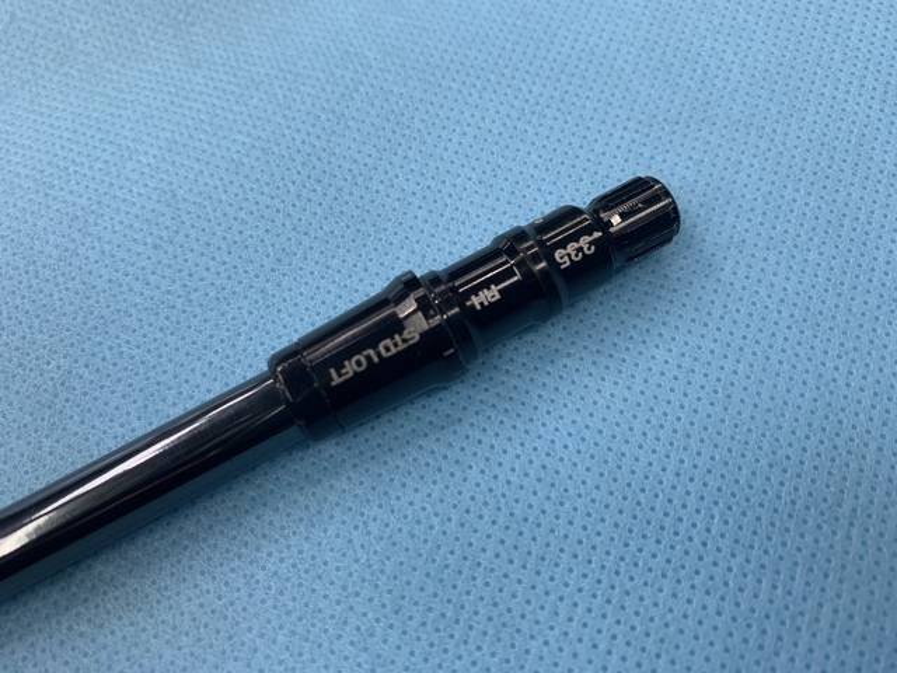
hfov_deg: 67.3
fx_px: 674
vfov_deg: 53.1
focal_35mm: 26
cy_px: 336
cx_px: 448
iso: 100
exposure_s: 1/120
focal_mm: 4.25
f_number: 1.8
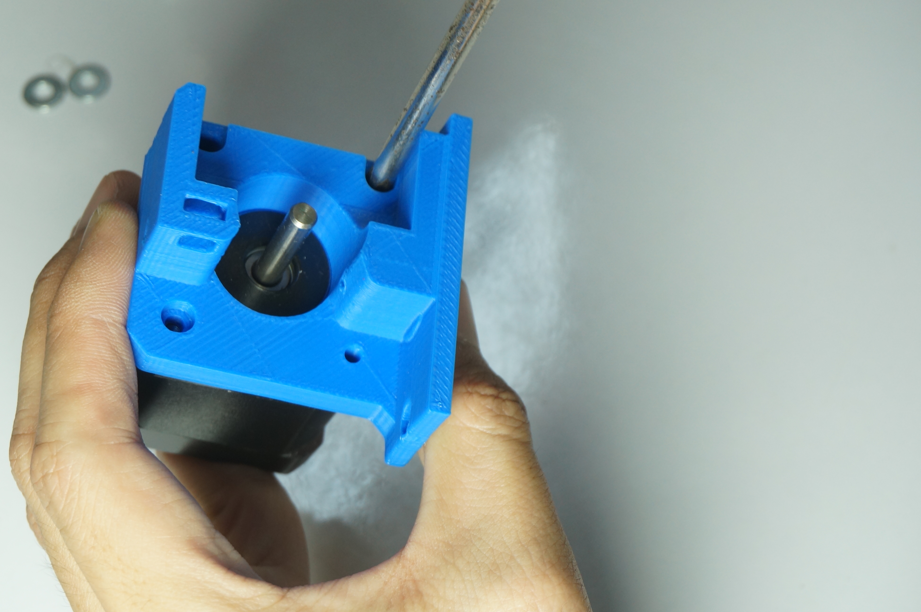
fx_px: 2367
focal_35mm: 93
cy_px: 341
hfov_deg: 22.0
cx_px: 405
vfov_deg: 14.7
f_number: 8
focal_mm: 49
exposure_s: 1/80
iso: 400
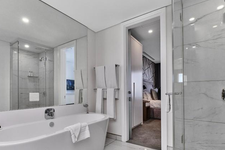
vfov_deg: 63.9
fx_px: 119
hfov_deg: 86.9
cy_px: 91
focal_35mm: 19
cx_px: 110
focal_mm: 10
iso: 500
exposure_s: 1/25
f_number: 10
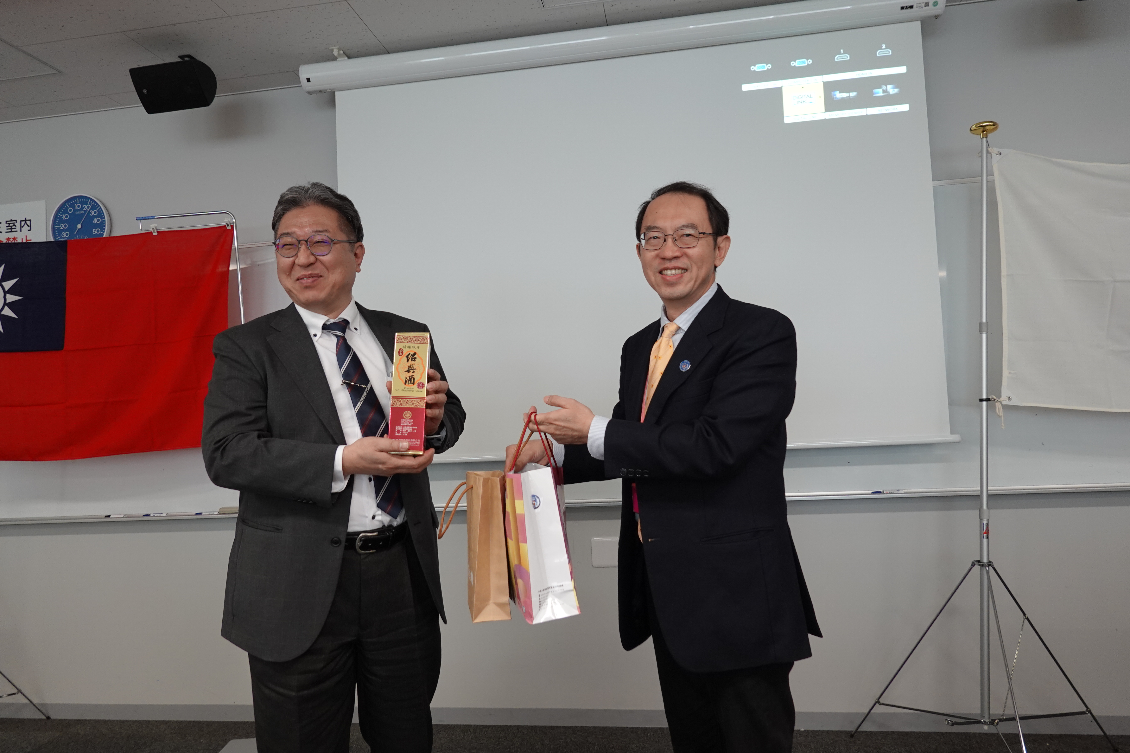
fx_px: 753
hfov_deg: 73.7
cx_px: 565
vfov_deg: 53.1
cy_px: 376
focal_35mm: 24
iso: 250
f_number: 2.8
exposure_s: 1/30
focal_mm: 9
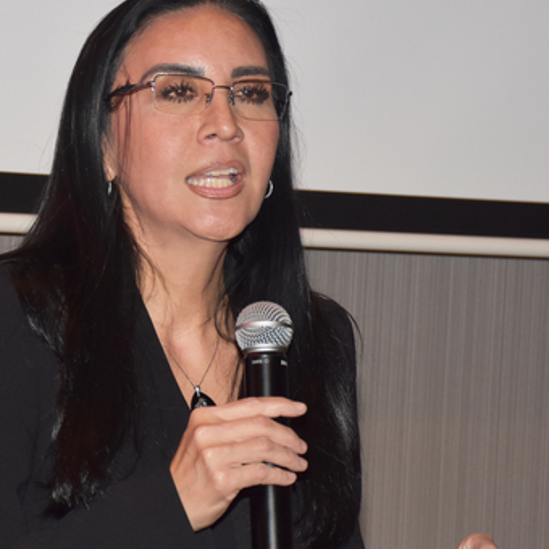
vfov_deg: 8.3
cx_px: 152
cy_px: 325
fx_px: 3785
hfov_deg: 8.3
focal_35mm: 211
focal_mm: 75
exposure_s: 1/60
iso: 800
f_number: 7.1
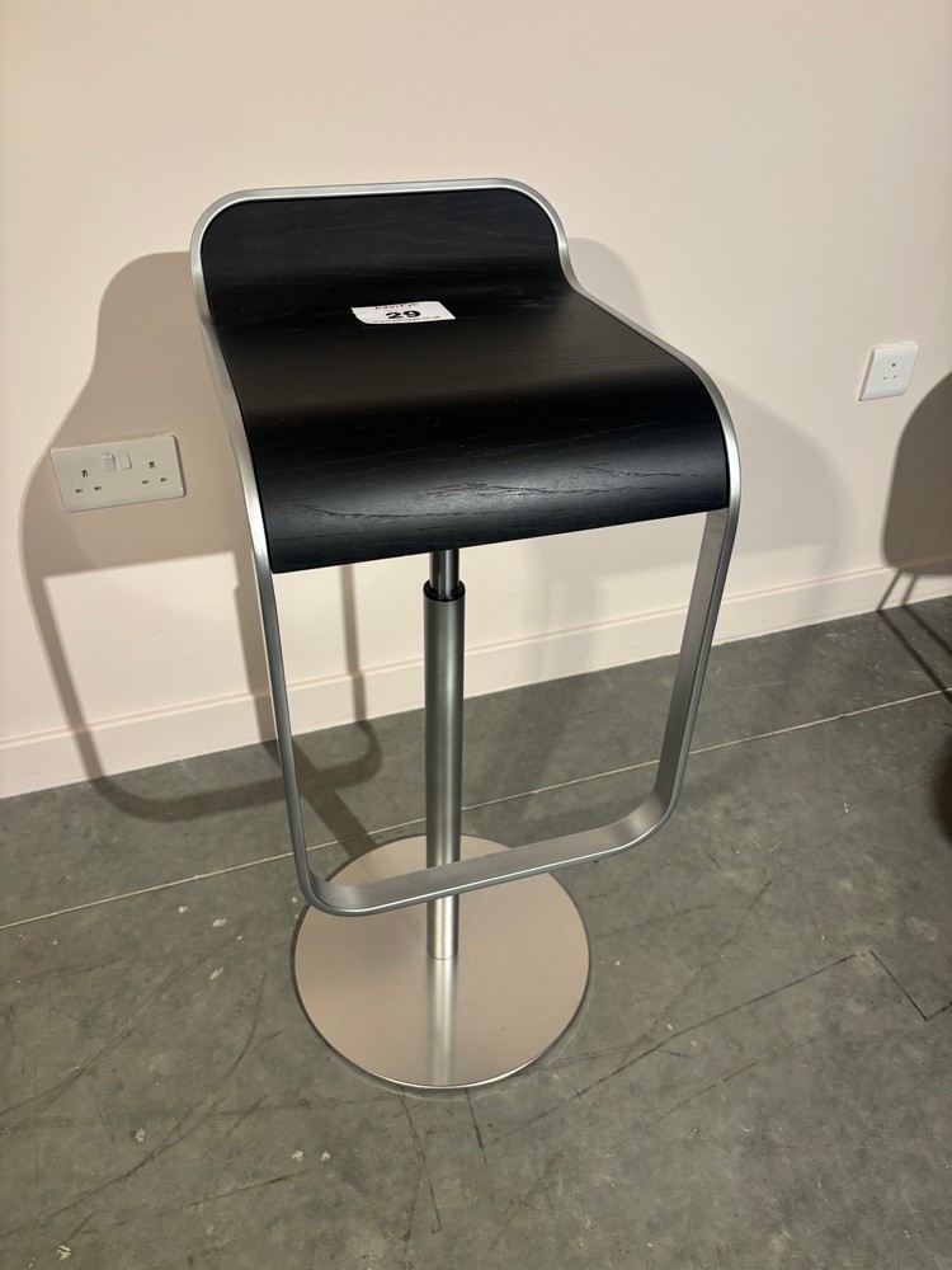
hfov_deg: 53.1
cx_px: 476
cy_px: 635
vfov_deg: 67.3
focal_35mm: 26
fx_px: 953
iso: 125
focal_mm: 5.96
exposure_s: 1/100
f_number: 1.6
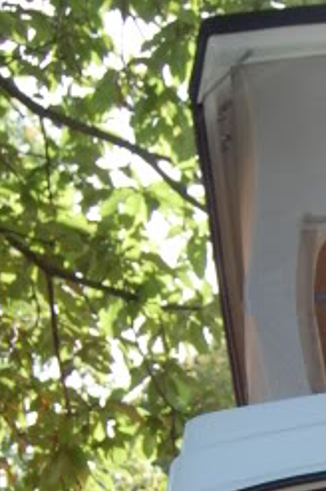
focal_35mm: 112
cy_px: 601
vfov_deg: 17.4
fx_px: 1520
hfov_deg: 11.7
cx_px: 506
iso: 200
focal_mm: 23
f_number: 6.3
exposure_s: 1/160
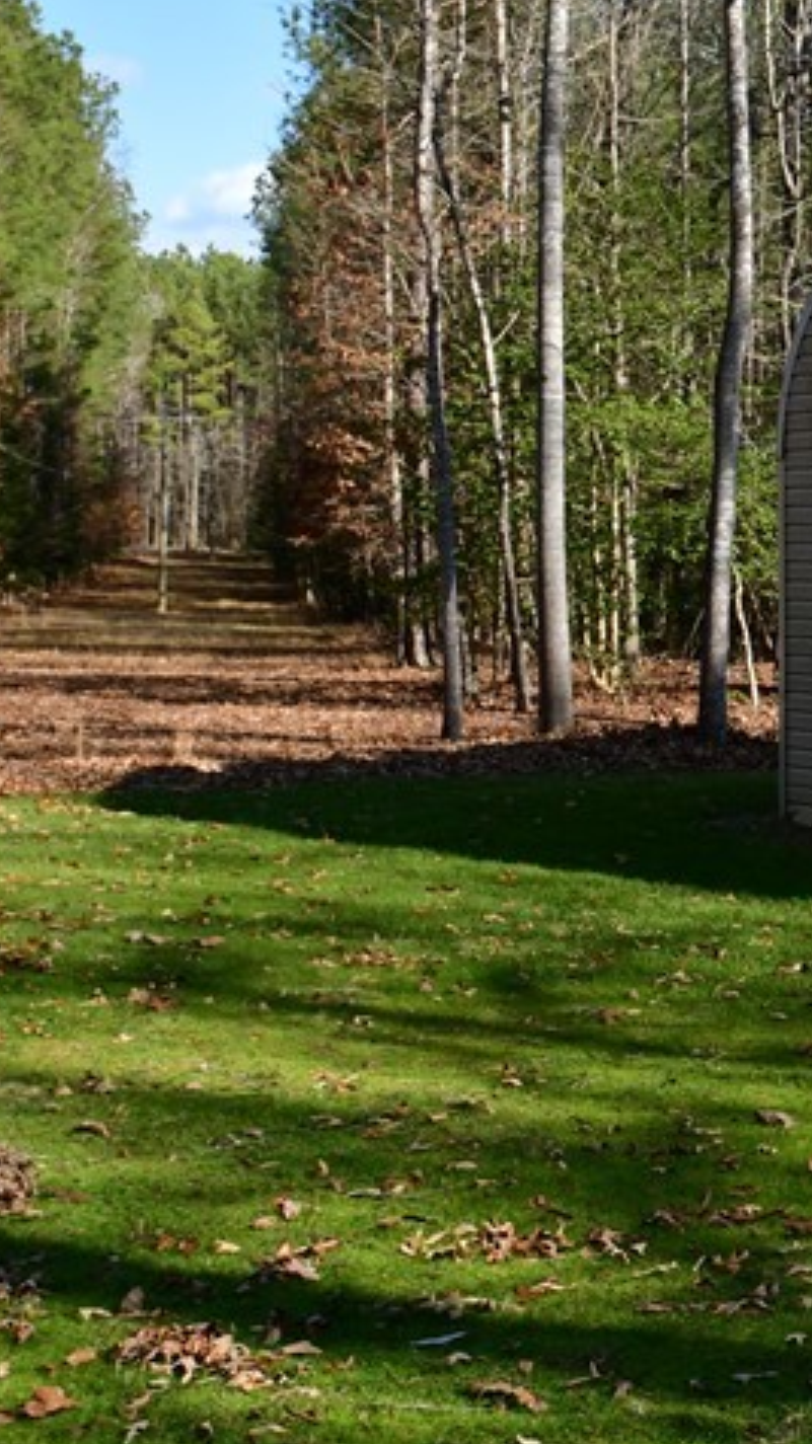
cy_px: 584
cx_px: 1511
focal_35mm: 68
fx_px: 2612
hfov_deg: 15.1
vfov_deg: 30.8
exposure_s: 1/400
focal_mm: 19
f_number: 8
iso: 200
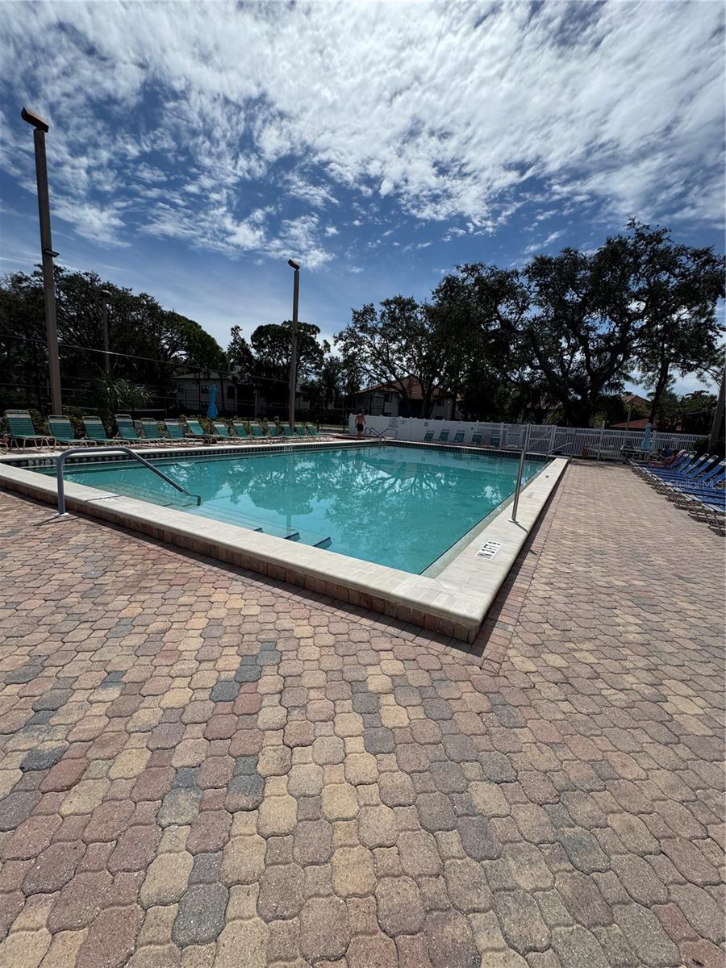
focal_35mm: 14
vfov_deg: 102.1
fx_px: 391
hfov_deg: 85.7
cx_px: 363
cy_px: 484
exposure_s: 1/5650
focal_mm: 2.22
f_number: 2.2
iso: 50
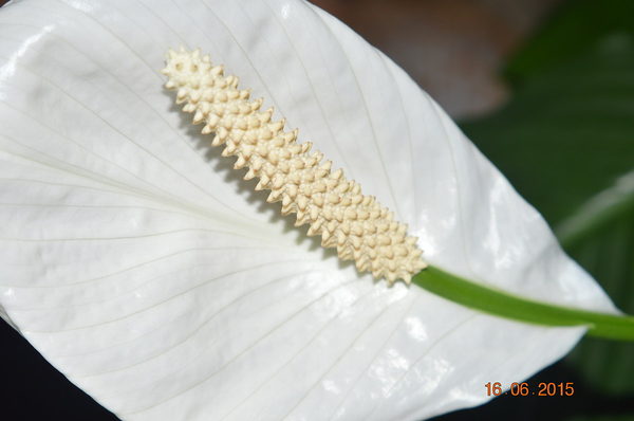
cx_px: 317
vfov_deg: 16.5
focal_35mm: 82
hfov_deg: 24.7
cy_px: 210
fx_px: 1451
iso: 100
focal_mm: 55
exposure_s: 1/160
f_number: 8
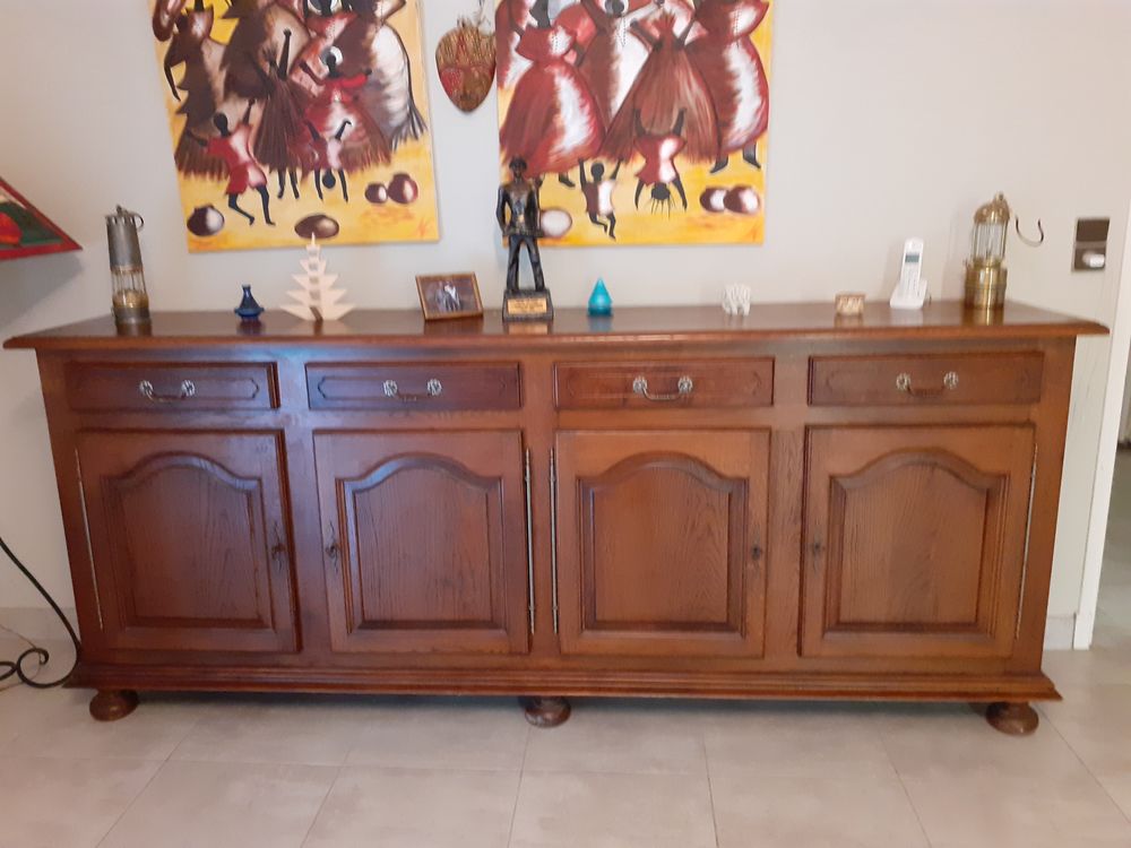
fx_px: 882
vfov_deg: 51.4
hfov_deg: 65.3
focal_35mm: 27
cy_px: 424
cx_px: 566
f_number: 1.9
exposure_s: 1/25
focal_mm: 3.6
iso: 400
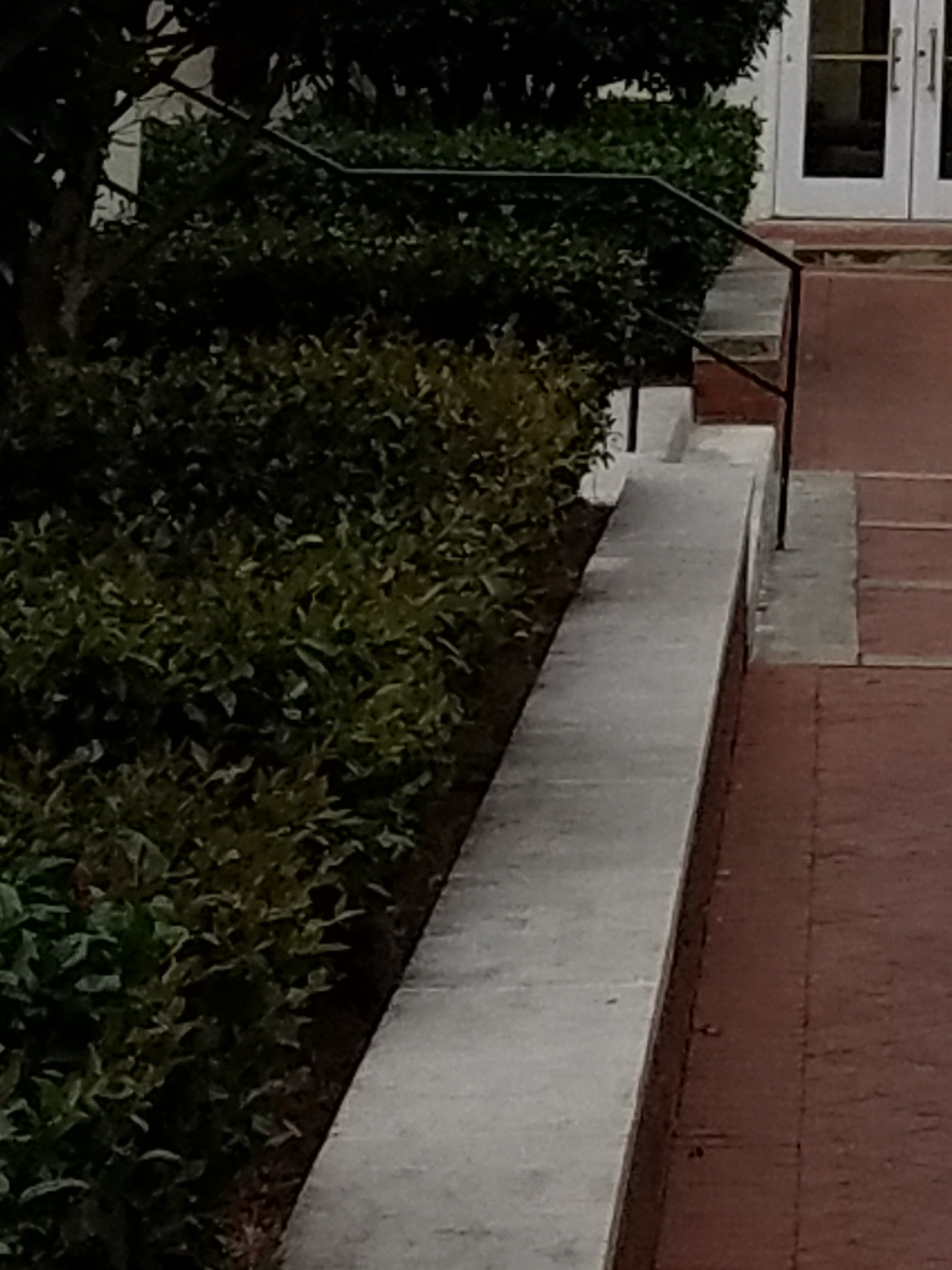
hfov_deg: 11.8
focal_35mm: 110
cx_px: 1987
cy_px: -790
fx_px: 4033
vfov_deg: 16.0
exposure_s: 1/596
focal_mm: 4.2
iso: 50
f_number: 1.7
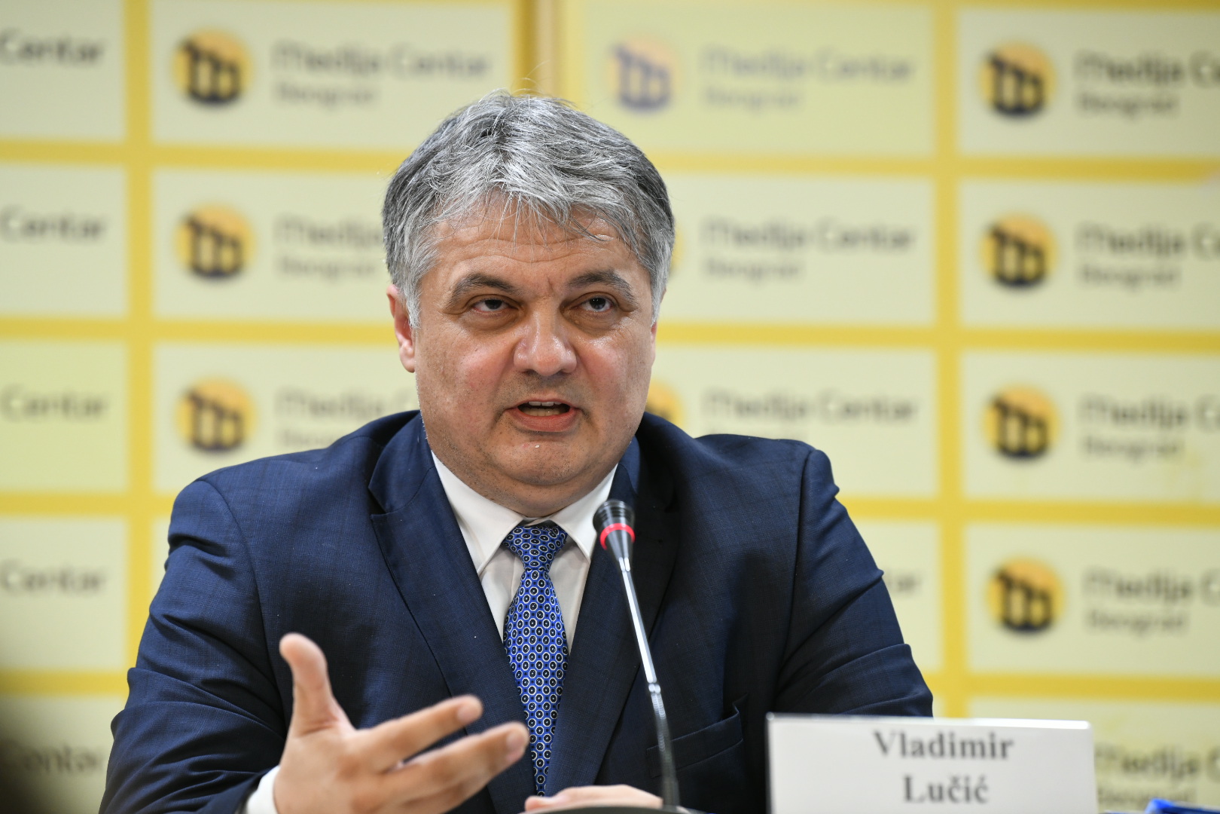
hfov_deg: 10.3
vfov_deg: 6.9
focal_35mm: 200
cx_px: 610
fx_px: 6777
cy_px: 407
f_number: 4
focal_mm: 200
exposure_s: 1/160
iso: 2000
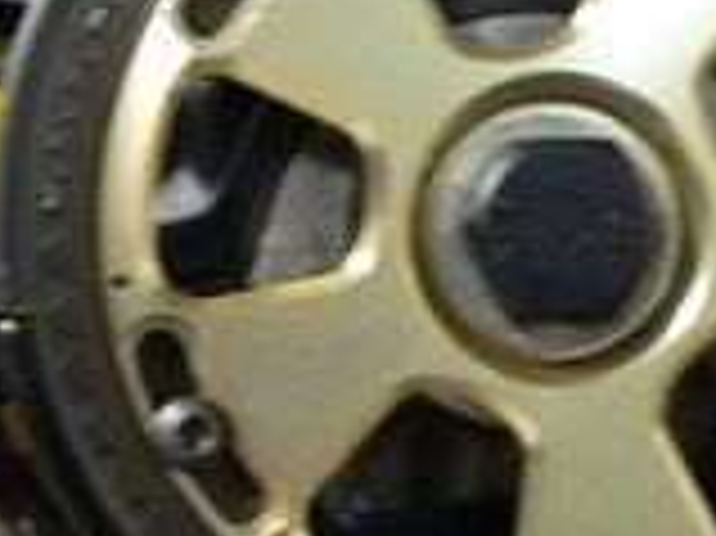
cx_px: 684
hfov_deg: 13.5
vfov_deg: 10.2
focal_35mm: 145
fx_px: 2997
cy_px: 333
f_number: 2.8
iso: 200
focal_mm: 6
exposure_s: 1/4
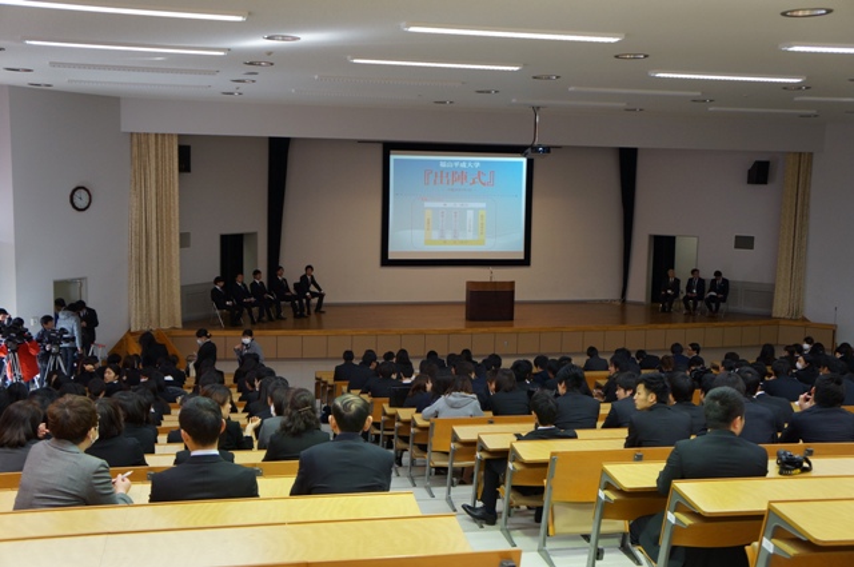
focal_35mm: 40
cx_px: 427
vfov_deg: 32.9
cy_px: 284
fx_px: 960
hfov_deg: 48.0
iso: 500
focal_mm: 27
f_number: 4
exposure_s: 1/60
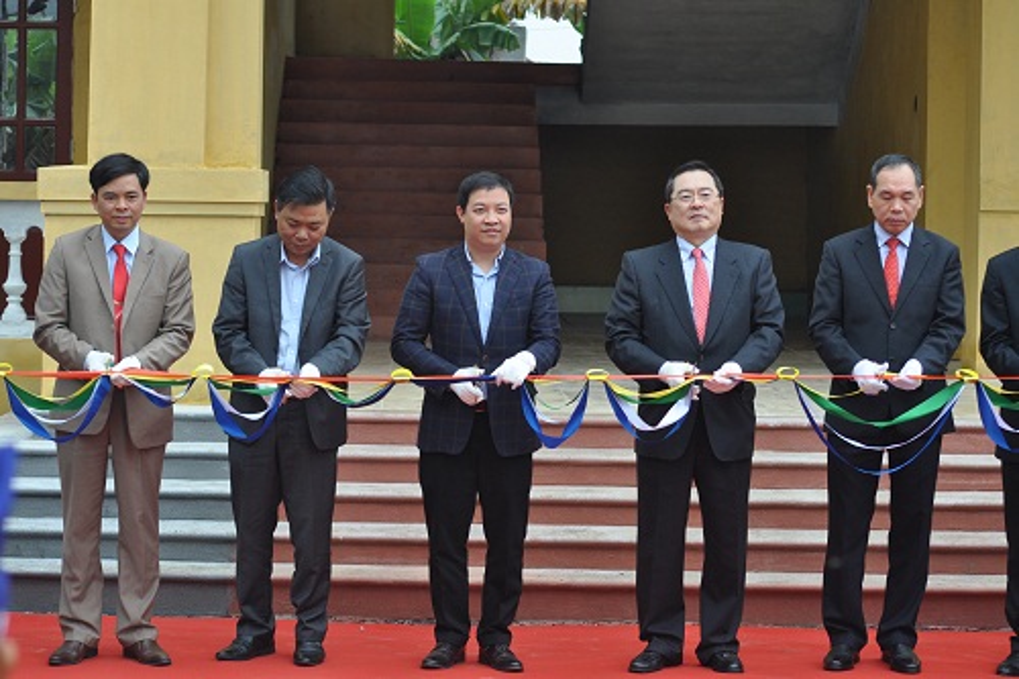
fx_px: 2971
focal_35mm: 105
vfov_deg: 13.0
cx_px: 510
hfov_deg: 19.5
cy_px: 340
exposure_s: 1/400
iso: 400
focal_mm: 70
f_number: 5.6
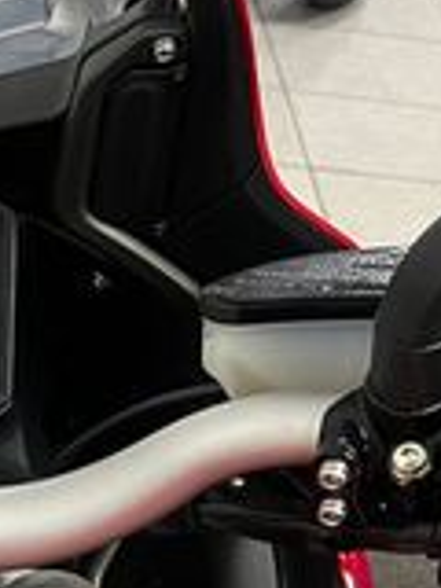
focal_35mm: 104
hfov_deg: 13.1
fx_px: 1767
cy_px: 856
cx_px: -309
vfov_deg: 17.2
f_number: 1.6
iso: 125
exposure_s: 1/50
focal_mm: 5.1
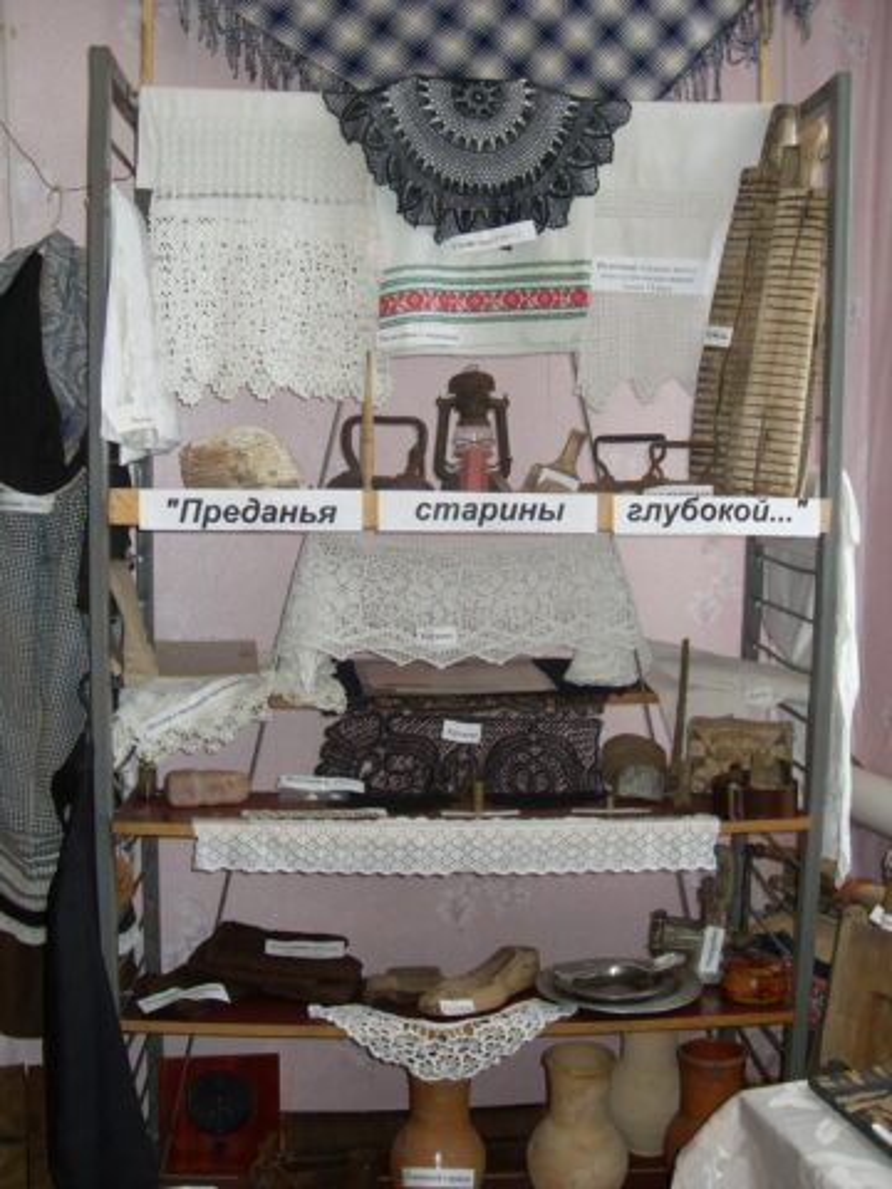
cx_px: 446
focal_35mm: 37
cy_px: 594
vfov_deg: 50.1
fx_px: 1271
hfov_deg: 38.7
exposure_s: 1/45
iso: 100
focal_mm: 6.3
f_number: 2.8
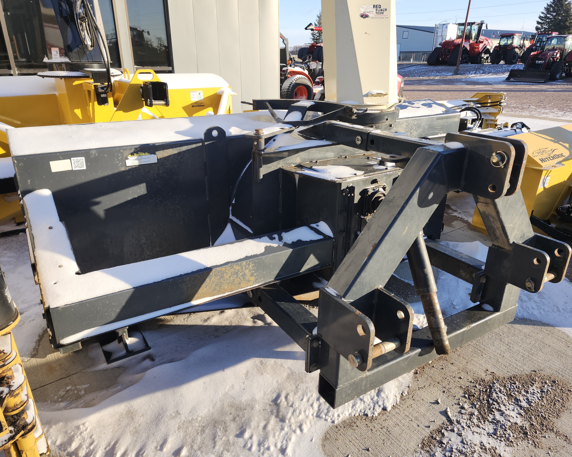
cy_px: 229
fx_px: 406
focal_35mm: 24
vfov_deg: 58.8
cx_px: 284
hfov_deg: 70.3
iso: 25
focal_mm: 5.54
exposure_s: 1/479
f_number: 1.8
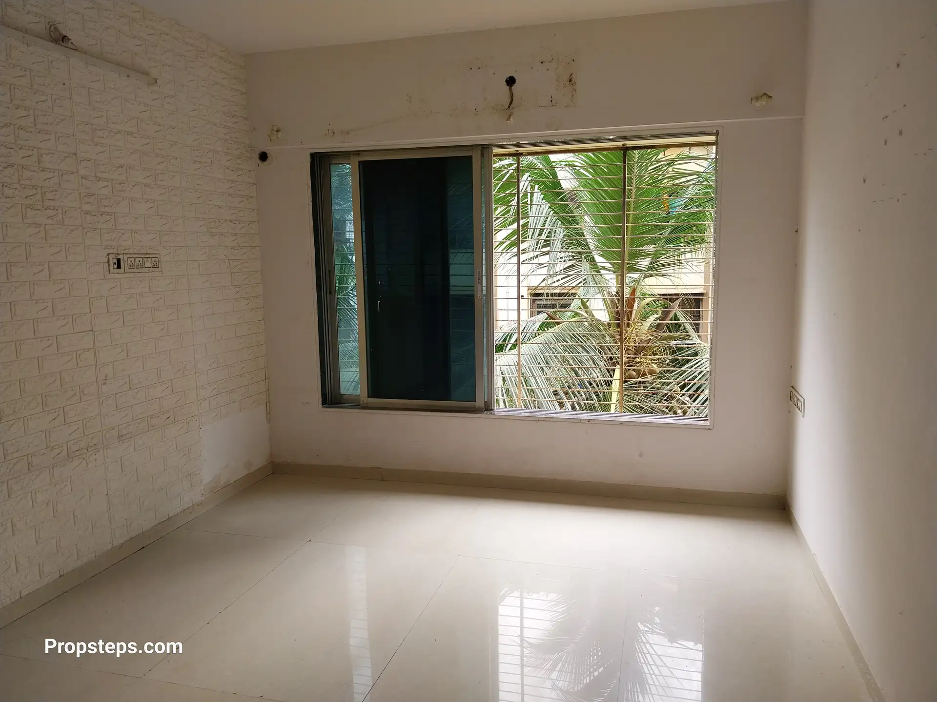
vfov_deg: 53.1
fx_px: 704
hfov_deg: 67.3
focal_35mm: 26
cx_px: 468
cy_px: 351
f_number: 1.8
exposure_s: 1/100
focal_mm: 4
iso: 40
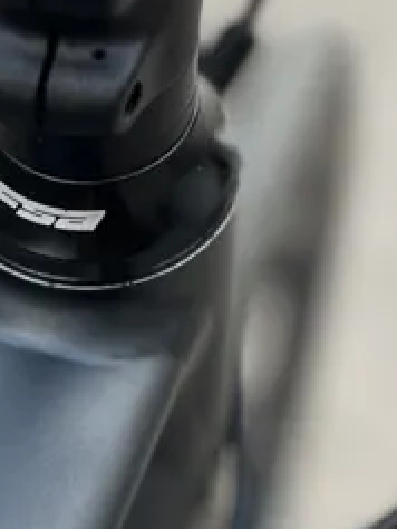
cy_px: 516
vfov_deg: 16.5
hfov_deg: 12.5
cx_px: -27
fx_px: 1788
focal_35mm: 117
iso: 50
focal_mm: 5.1
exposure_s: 1/366
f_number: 1.6
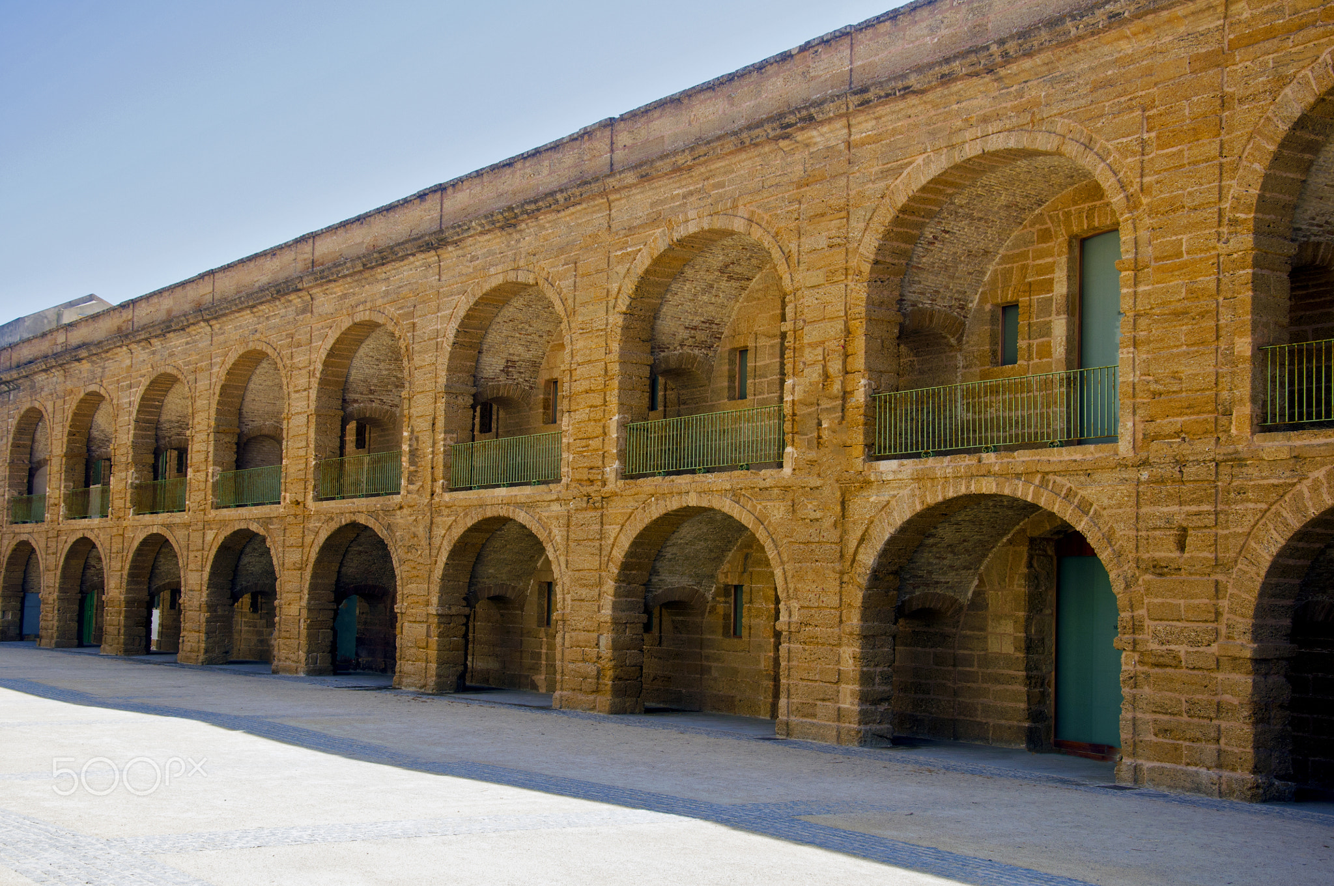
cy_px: 443
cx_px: 667
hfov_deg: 38.9
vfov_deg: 26.4
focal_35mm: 51
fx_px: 1887
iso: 200
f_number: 8
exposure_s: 1/250
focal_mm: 34
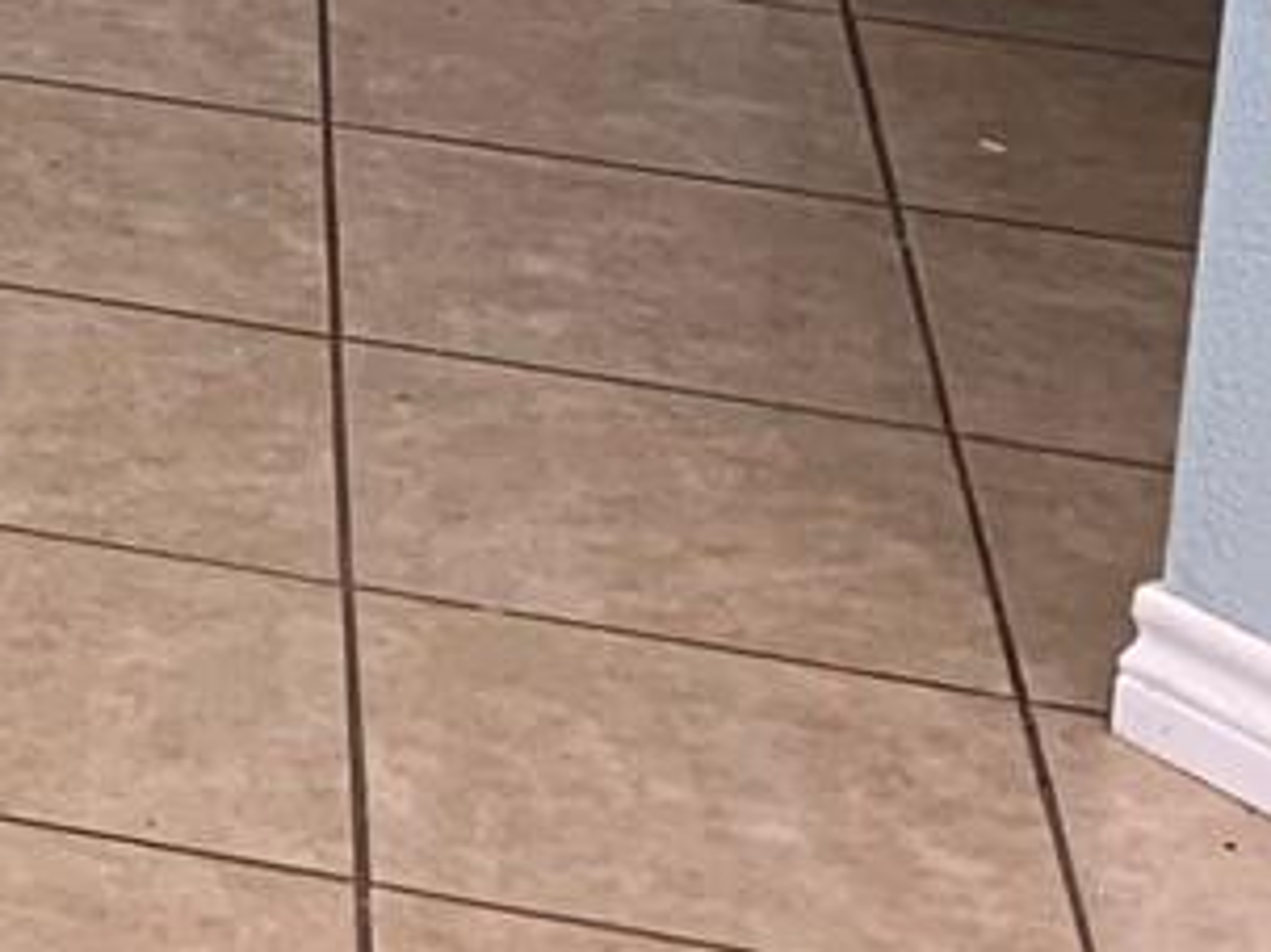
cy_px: -1355
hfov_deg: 9.6
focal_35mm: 176
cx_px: -2081
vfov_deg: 7.8
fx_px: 6460
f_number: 1.8
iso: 50
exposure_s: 1/120
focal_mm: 4.25
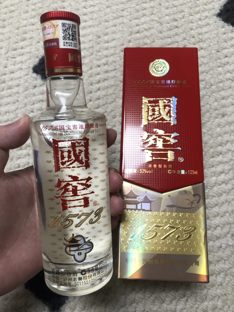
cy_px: 156
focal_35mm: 28
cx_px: 117
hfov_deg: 49.7
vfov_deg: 63.4
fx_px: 252
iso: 40
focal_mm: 3.99
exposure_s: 1/30
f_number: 1.8
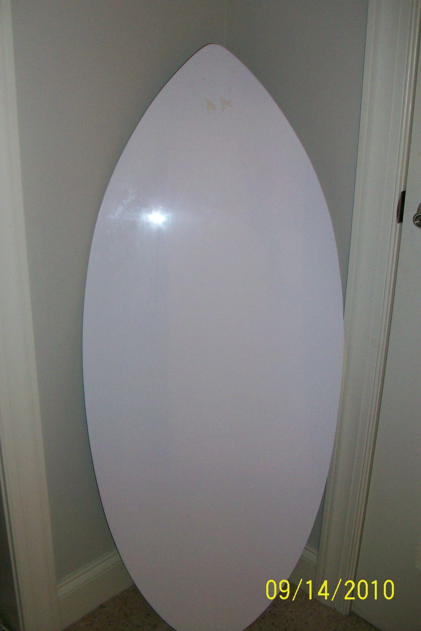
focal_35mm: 36
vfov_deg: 53.1
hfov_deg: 36.9
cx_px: 202
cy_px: 312
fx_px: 631
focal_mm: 5.7
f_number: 2.8
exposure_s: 1/60
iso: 160
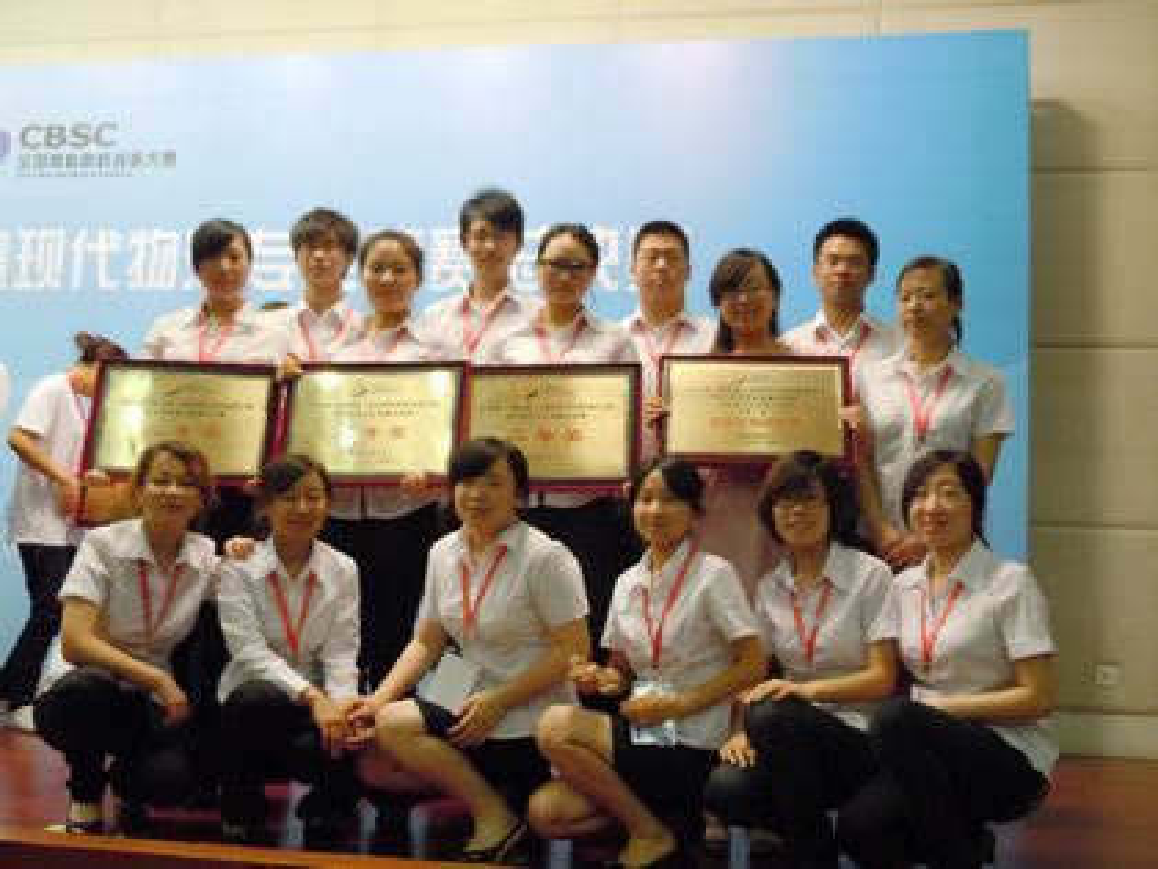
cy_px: 434
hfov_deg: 47.9
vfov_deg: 36.8
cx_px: 579
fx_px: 1305
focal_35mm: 39
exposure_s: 1/25
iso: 400
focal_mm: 6.9
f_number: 4.3
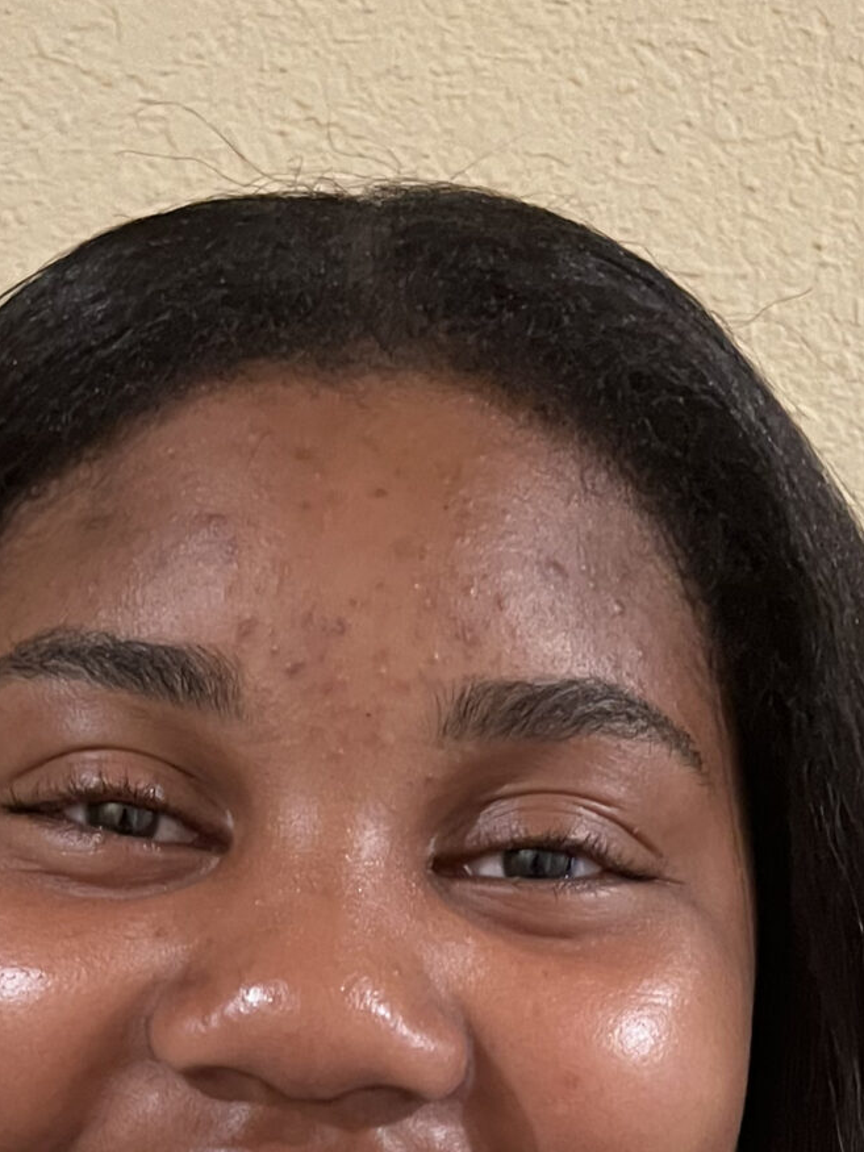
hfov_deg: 19.3
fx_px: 2529
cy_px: 1352
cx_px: 312
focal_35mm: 76
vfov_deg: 23.6
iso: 500
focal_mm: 5.7
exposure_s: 1/40
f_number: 1.5
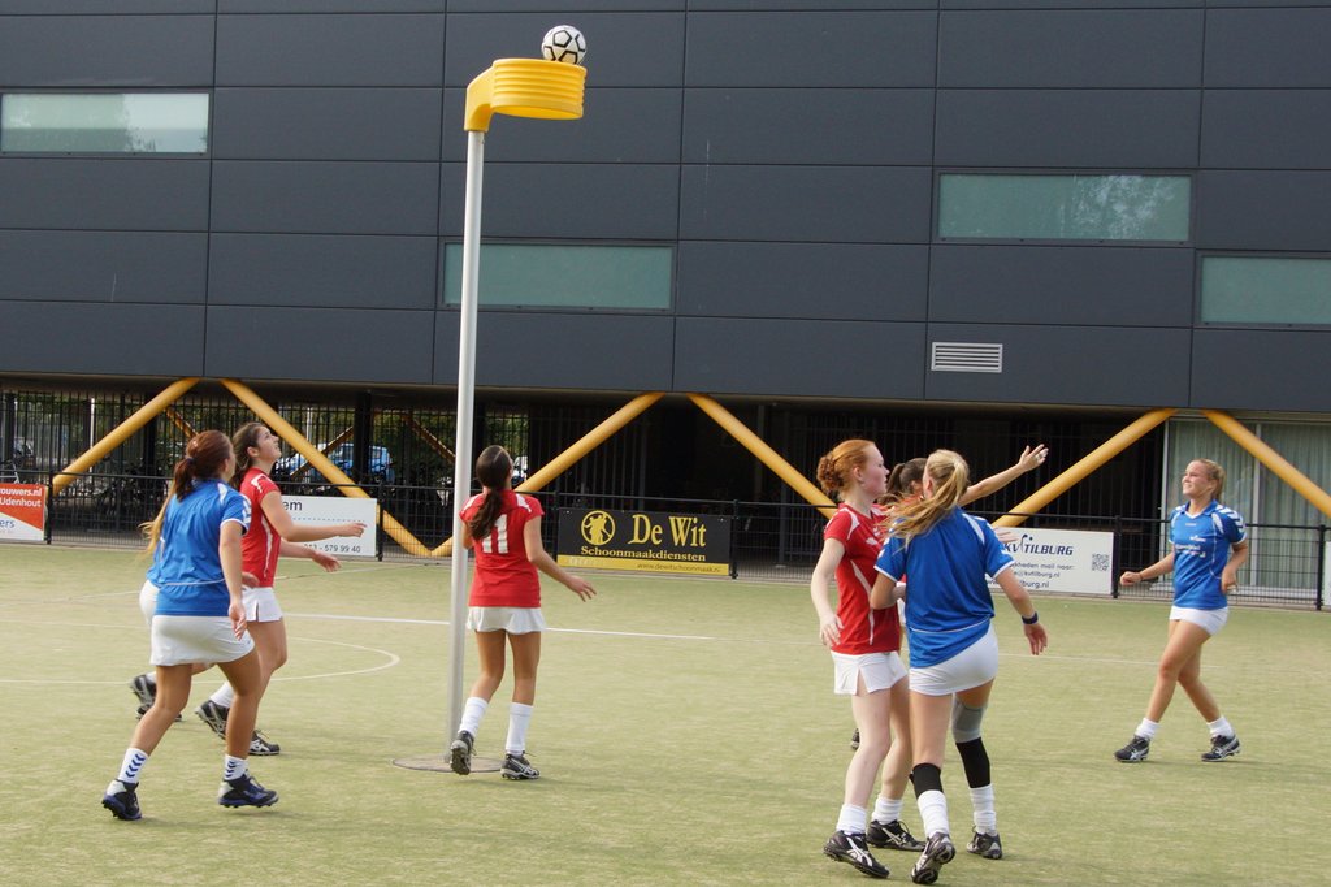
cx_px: 666
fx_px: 1552
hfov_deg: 46.4
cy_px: 444
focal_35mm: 42
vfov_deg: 31.9
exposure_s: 1/500
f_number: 5.6
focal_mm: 28
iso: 320
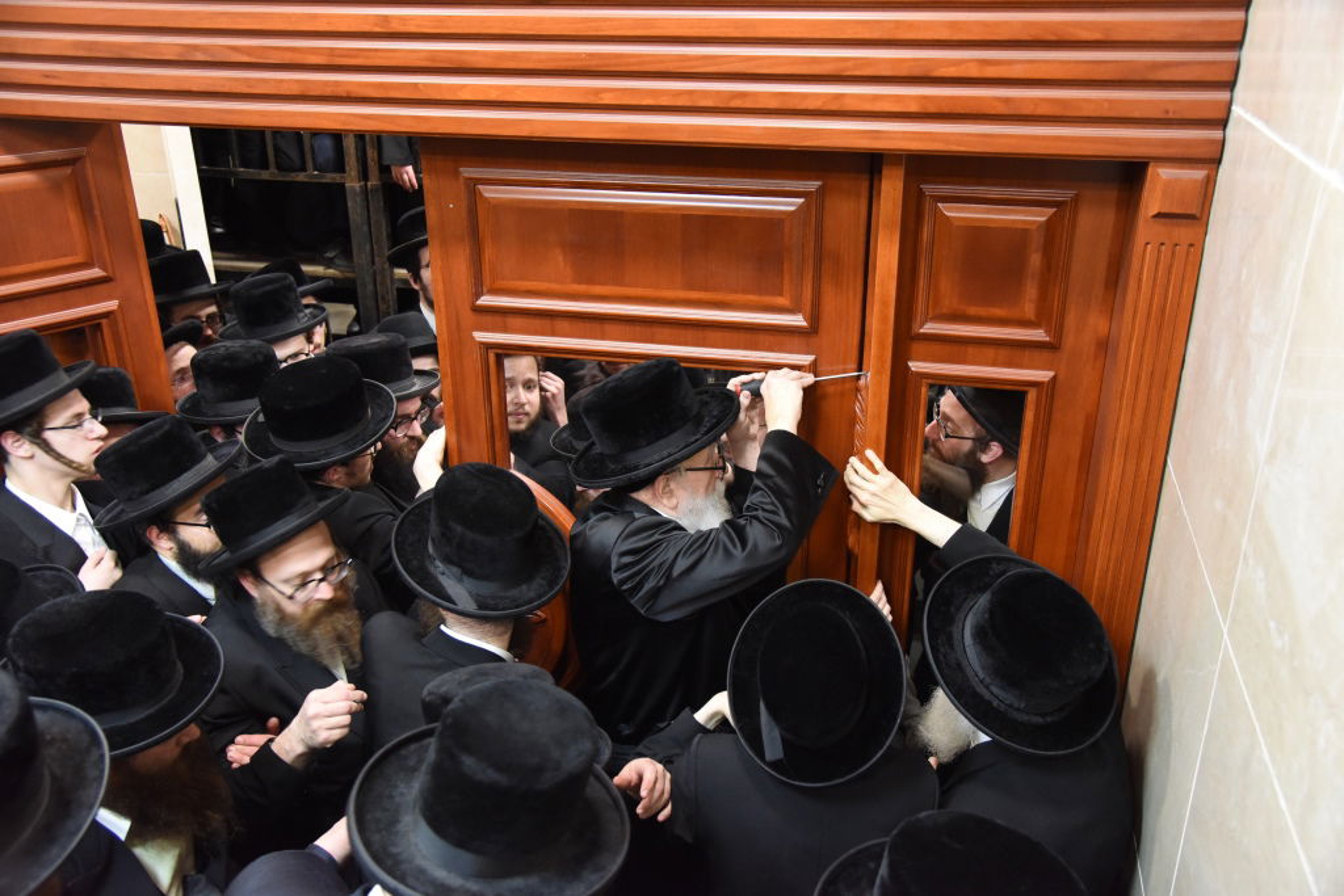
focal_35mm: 32
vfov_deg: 41.1
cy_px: 448
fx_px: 1195
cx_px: 672
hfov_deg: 58.7
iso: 5000
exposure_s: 1/100
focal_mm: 32
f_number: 4.5
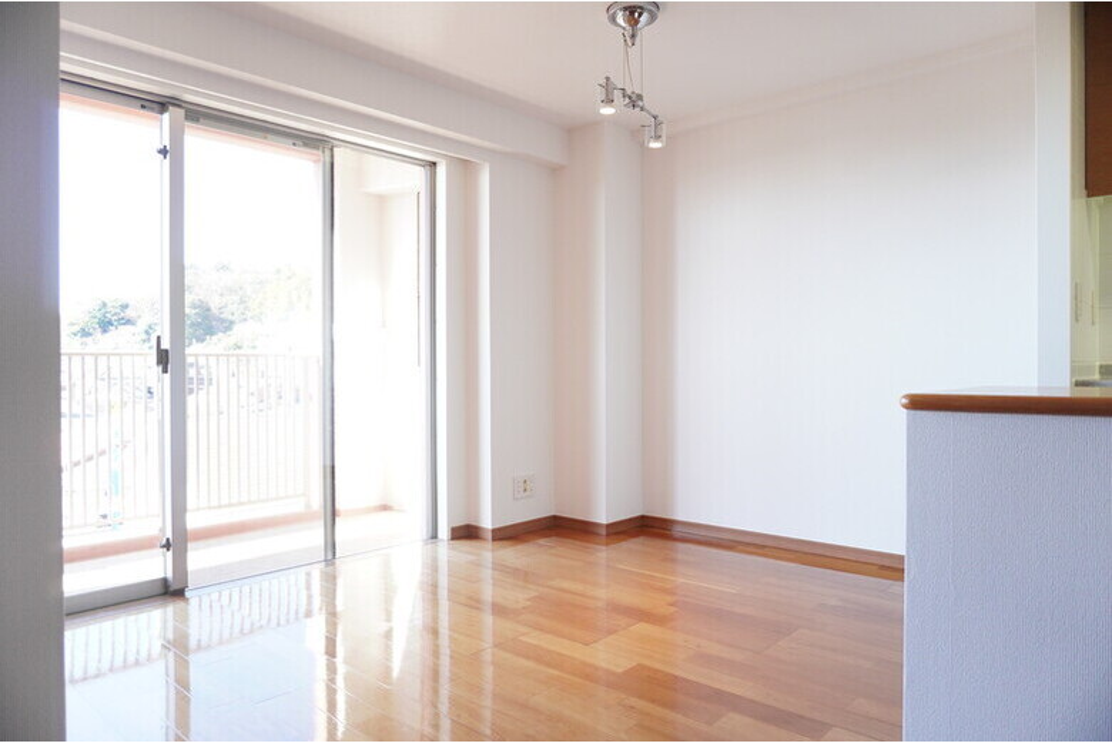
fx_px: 742
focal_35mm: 24
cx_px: 556
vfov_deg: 53.2
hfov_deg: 73.7
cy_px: 372
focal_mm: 16
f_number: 3.5
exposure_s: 1/250
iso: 1000
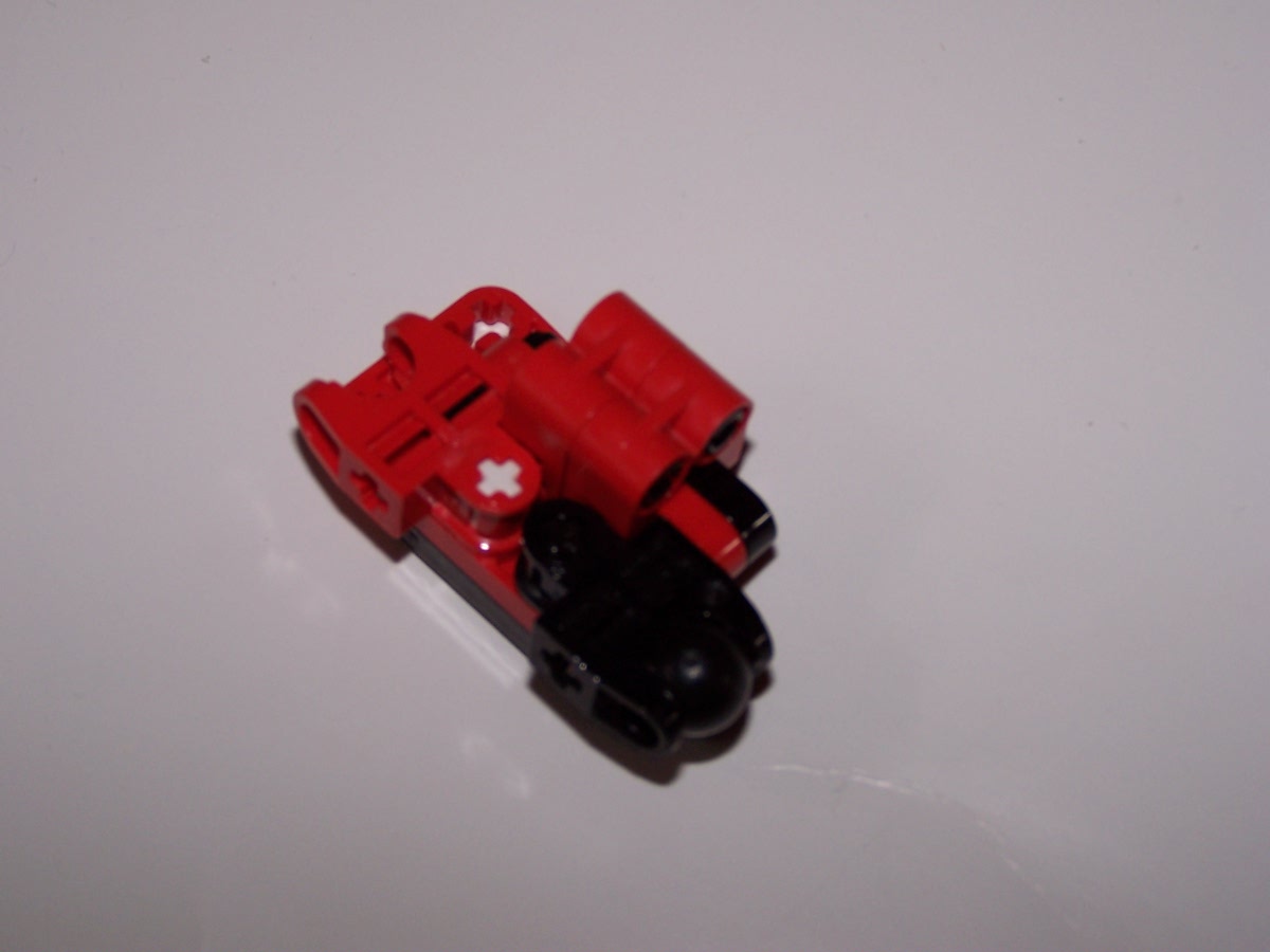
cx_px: 635
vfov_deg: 19.6
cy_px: 476
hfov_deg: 26.0
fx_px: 2752
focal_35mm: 75
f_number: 3.2
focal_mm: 12.4
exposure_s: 1/60
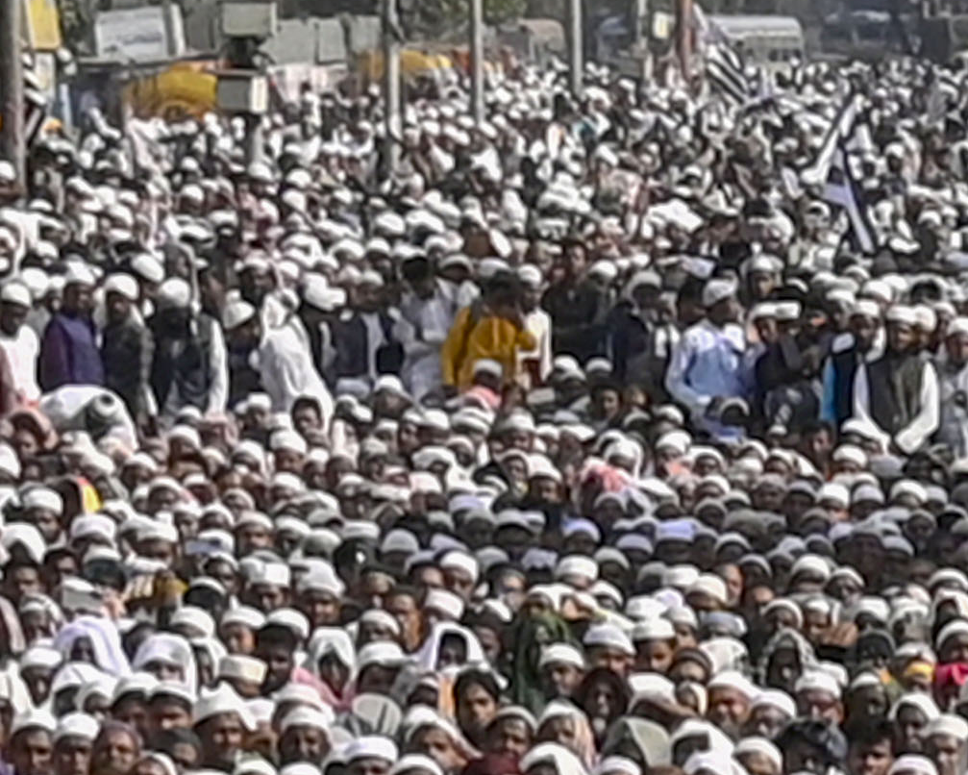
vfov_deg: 9.1
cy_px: 520
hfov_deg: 10.8
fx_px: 4843
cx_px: 1638
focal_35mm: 169
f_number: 6.3
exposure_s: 1/6400
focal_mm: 30
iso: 1600
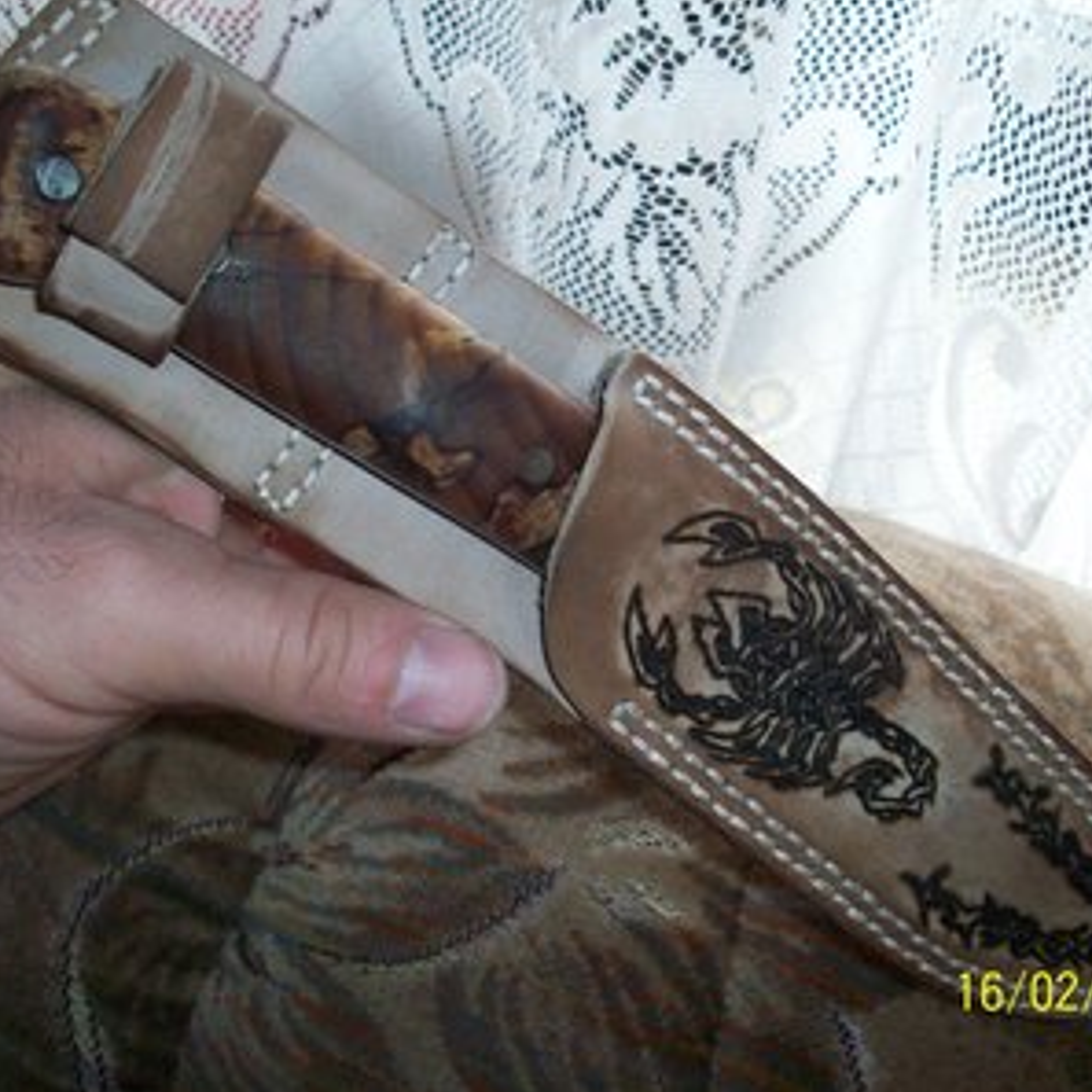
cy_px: 544
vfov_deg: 38.3
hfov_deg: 38.3
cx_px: 574
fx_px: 1570
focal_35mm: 44
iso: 160
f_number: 2.8
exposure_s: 1/45
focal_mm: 6.2
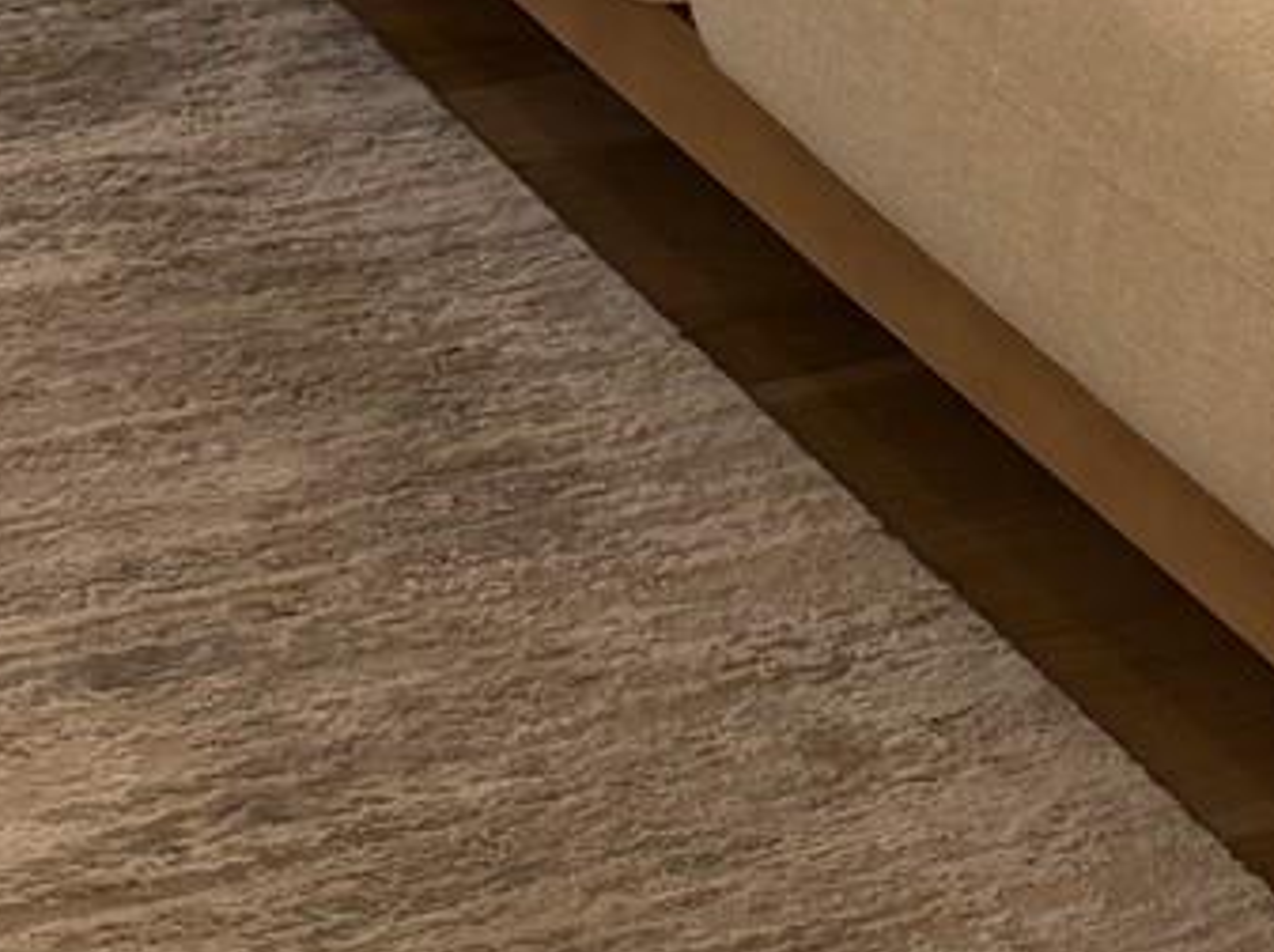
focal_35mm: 146
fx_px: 5368
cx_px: -484
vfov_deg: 8.9
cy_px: -1556
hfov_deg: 13.0
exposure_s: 1/120
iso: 100
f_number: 1.78
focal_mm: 6.76
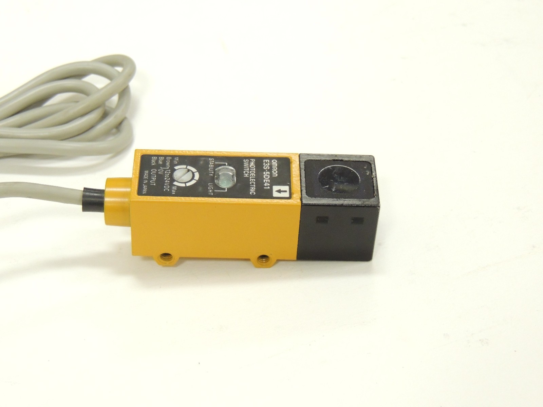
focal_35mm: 75
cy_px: 204
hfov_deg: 26.0
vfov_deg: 19.6
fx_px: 1176
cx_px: 272
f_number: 3.9
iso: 800
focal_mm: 13.3
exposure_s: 1/20
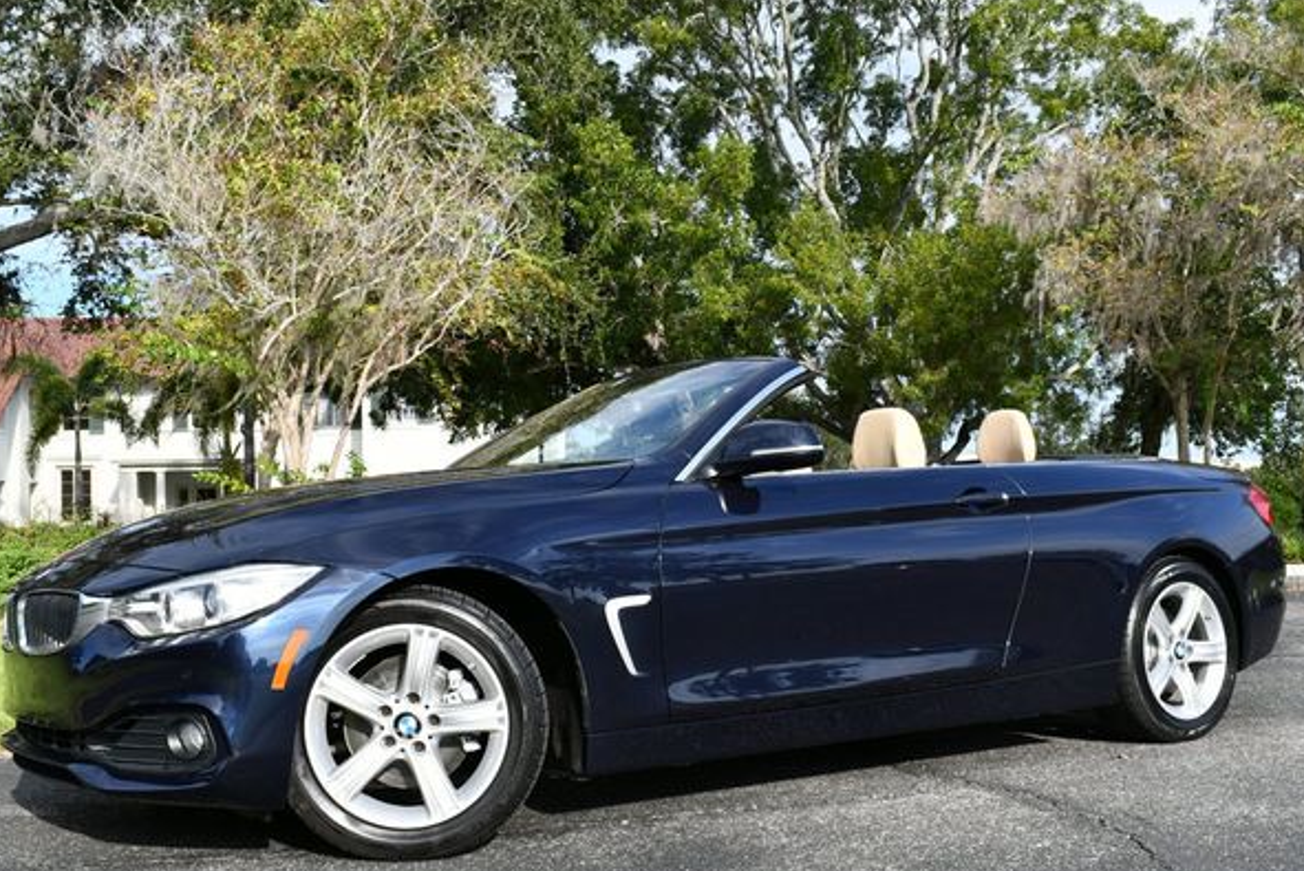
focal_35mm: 39
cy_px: 459
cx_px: 651
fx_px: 1414
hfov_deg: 49.5
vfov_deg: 34.3
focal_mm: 18
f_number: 8
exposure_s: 1/250
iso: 140
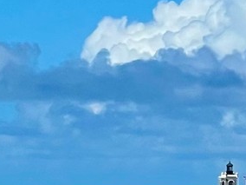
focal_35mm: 183
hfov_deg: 10.8
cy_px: 296
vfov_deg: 7.9
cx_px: 175
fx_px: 1300
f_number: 2
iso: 25
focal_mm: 6
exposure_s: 1/2817
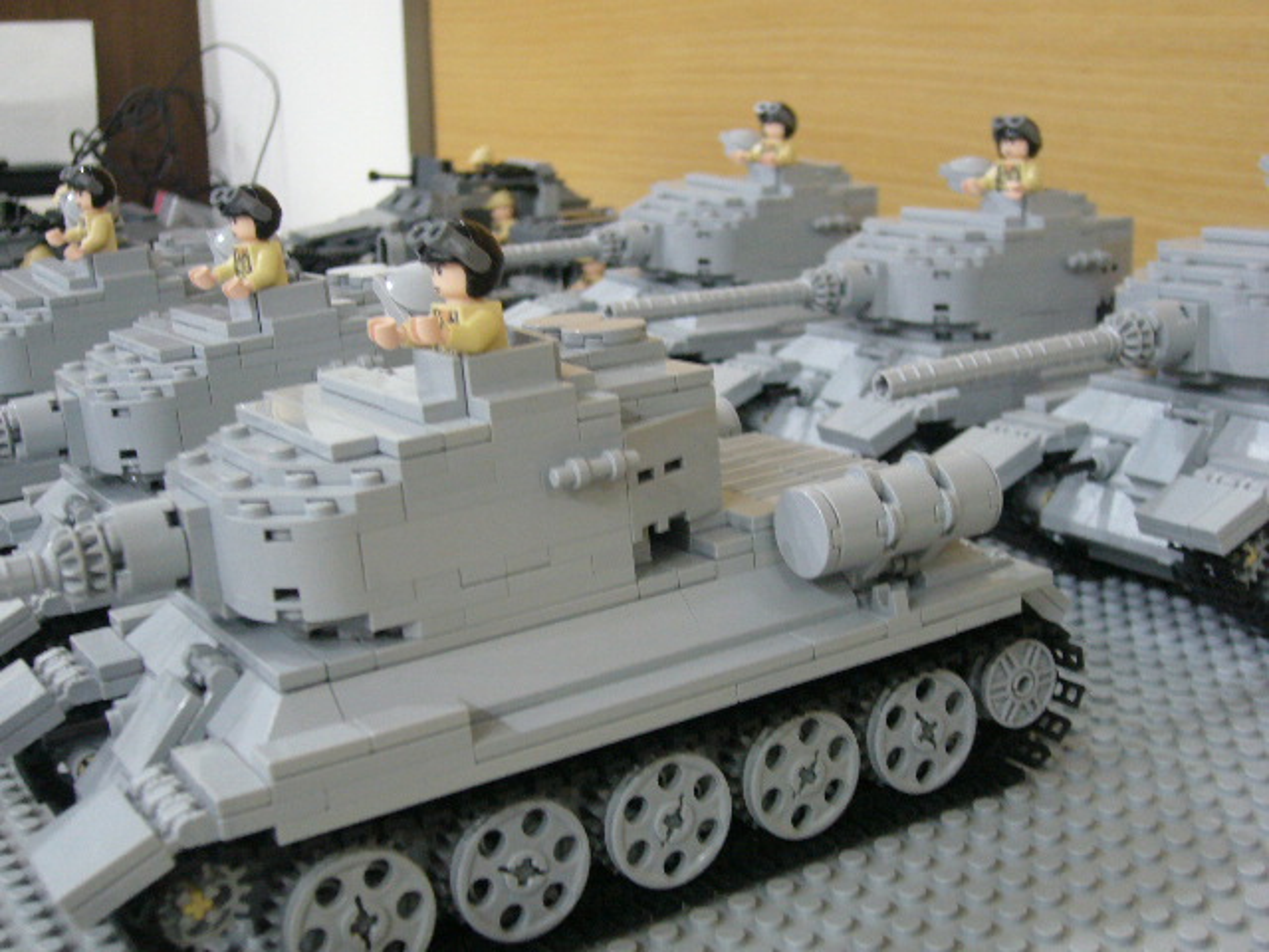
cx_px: 634
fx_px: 1650
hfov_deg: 42.1
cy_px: 476
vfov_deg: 32.2
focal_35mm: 45
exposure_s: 1/8
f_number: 3.2
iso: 200
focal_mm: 7.5
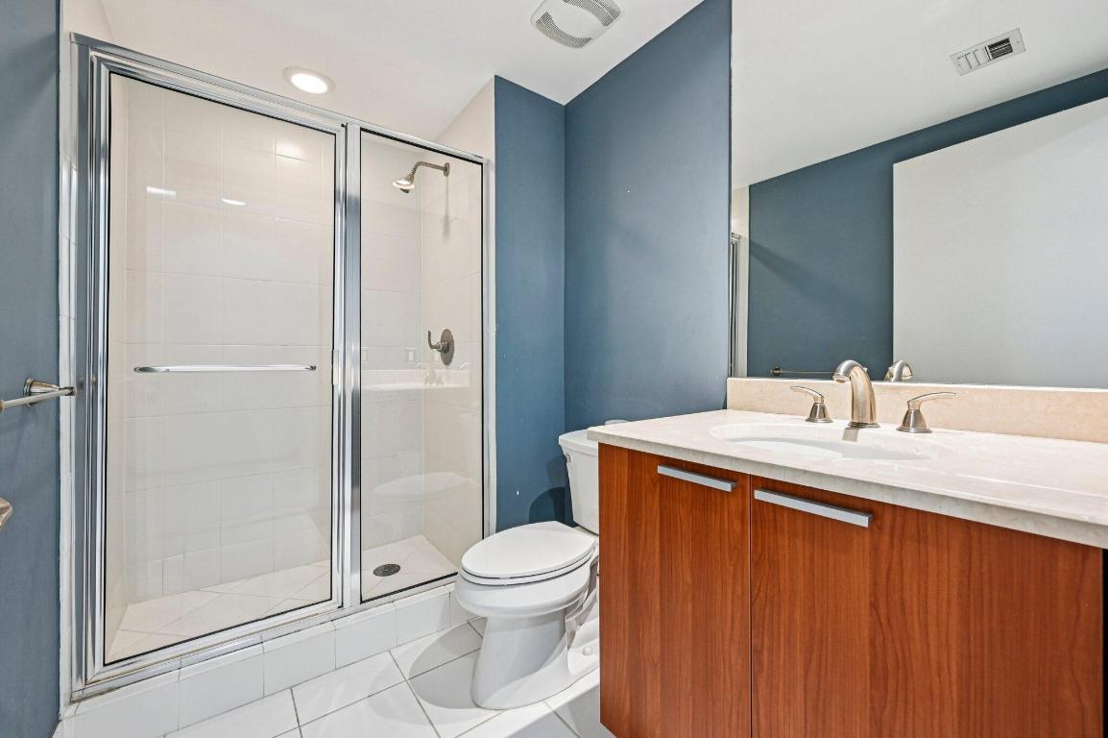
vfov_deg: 81.1
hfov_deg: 104.3
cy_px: 369
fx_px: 431
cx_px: 554
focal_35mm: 14
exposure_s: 1/20
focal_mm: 14
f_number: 8
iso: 1250
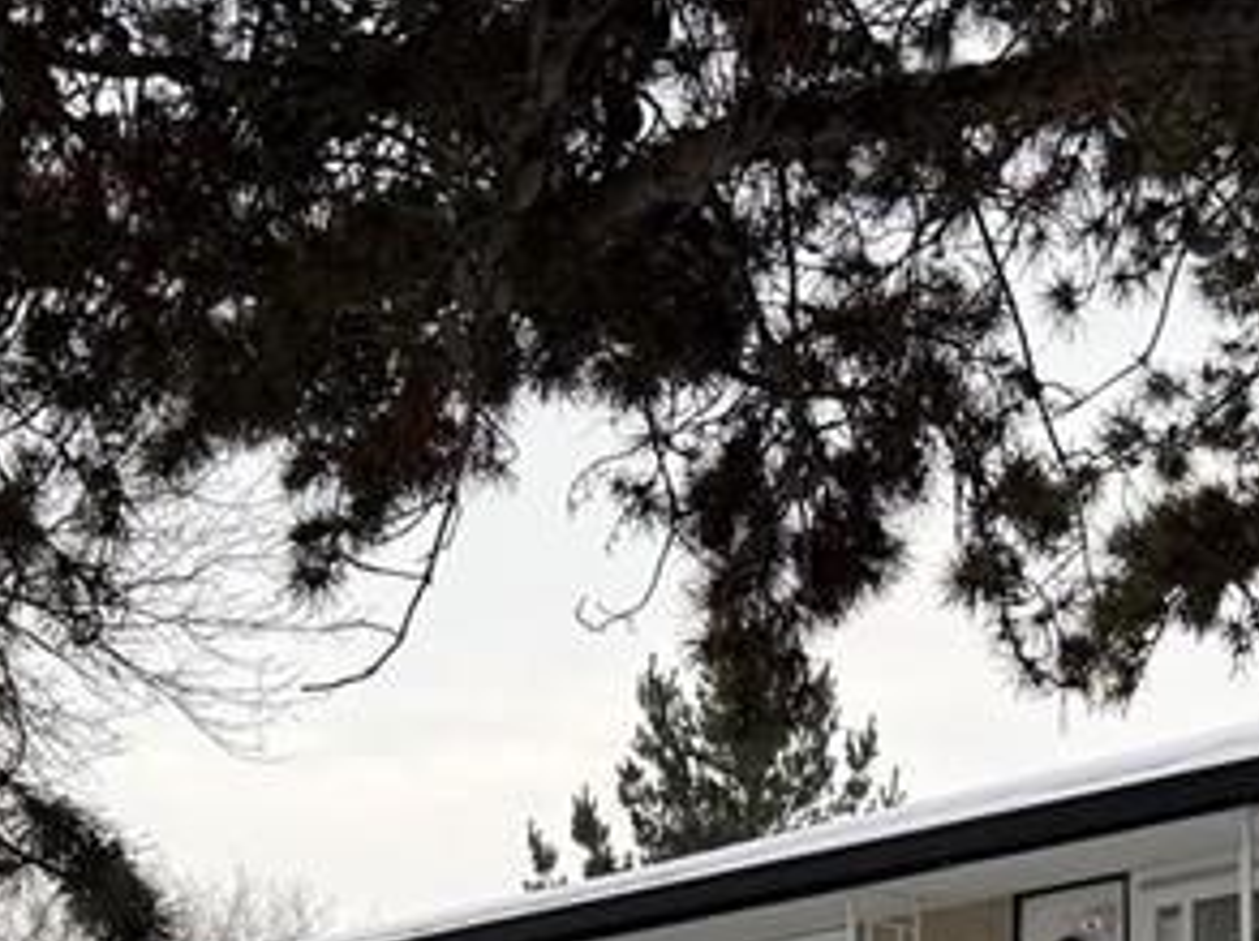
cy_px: 1272
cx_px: 915
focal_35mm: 84
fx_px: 3051
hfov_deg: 23.1
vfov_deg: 16.4
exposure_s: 1/246
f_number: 1.78
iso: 64
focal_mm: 6.76
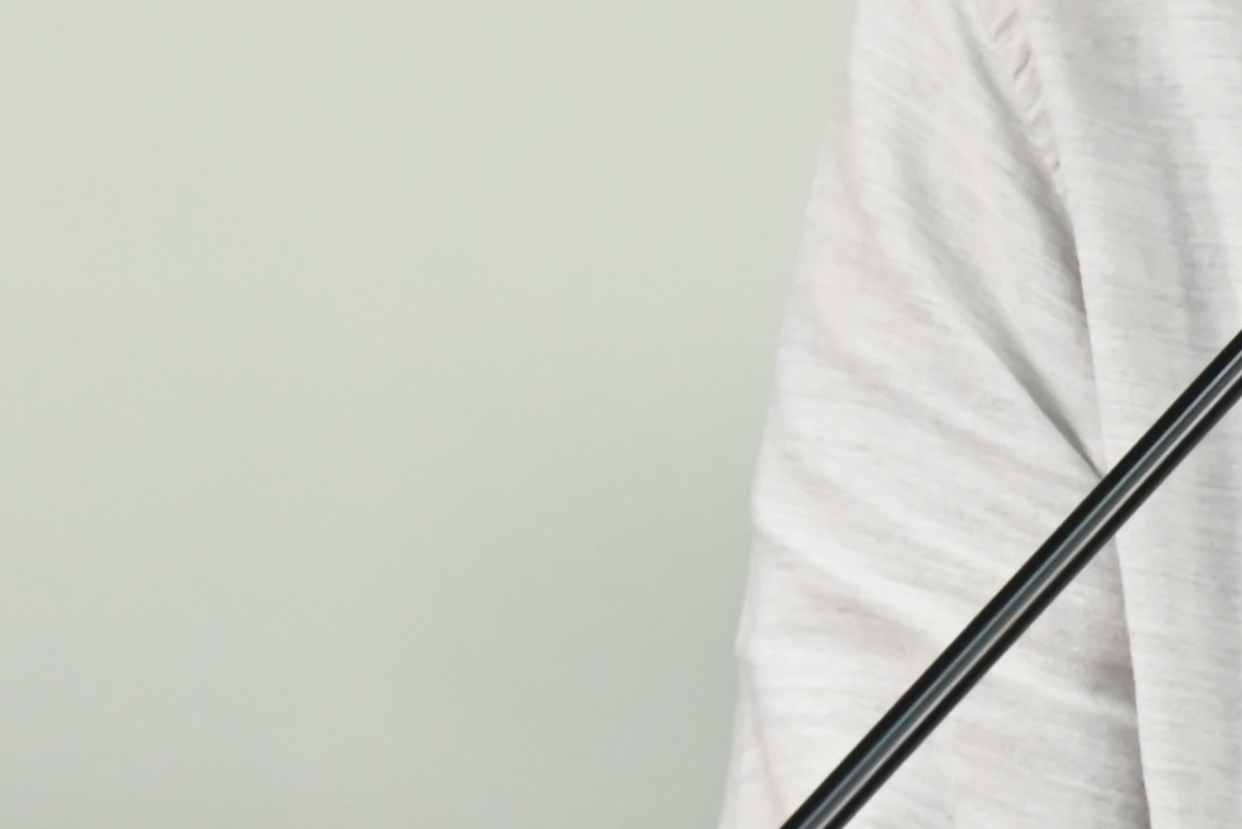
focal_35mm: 723
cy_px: 341
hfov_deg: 2.8
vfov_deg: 1.9
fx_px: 24955
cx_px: 1883
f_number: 6.3
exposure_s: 1/200
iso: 3200
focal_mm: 140
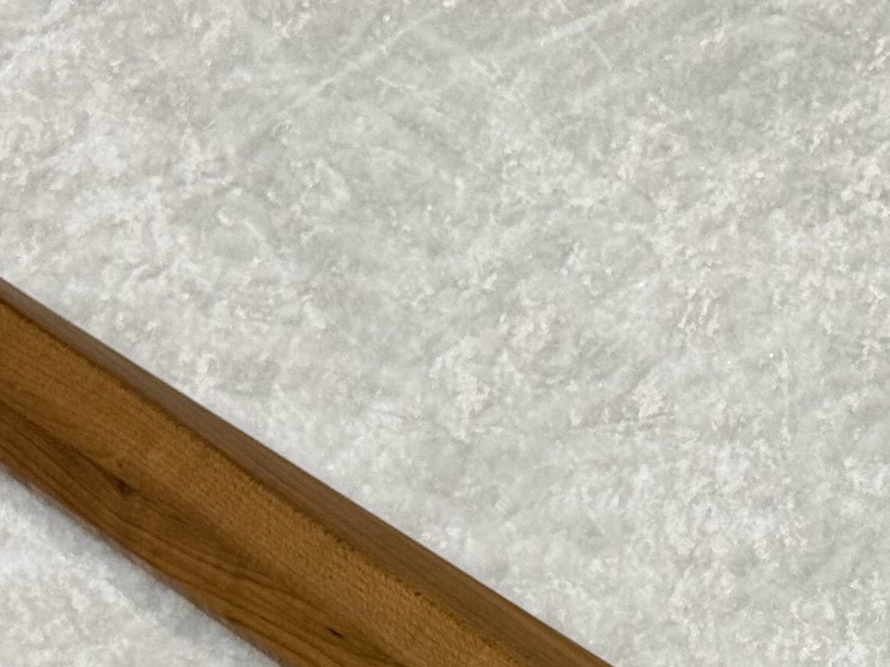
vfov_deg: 8.7
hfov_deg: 11.7
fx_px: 4267
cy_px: 1043
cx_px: 1029
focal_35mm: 166
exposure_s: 1/60
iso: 50
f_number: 1.78
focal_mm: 6.76
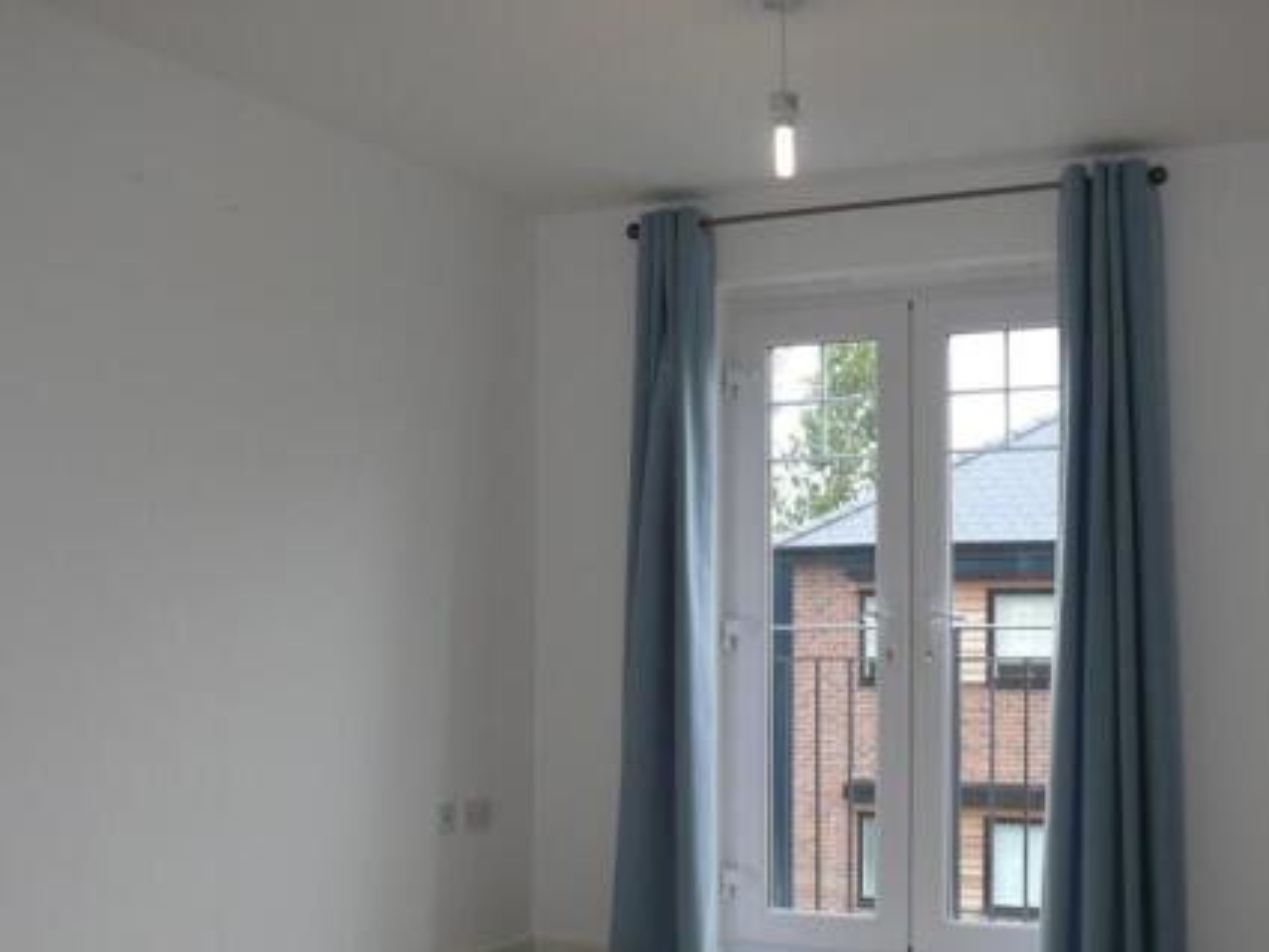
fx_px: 1760
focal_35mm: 48
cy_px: 628
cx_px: 679
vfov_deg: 30.1
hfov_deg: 39.6
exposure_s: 1/80
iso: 100
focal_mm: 7.4
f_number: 2.8
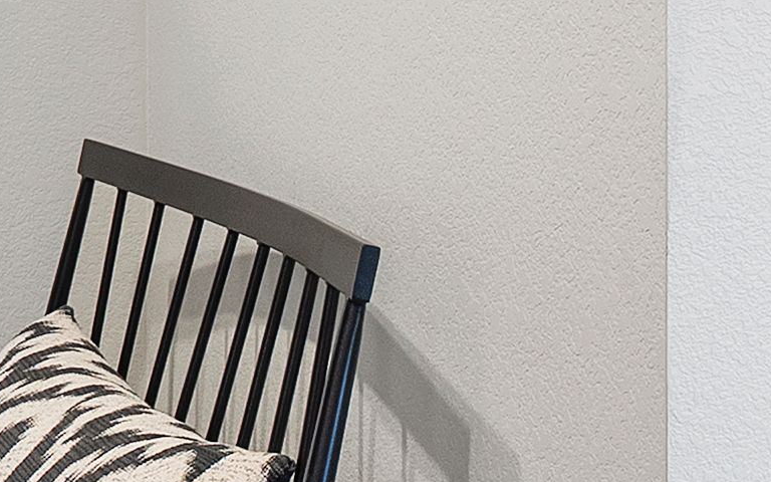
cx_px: -343
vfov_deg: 12.1
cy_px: -14
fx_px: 2248
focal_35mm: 107
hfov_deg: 17.7
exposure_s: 1/2.5
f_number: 9
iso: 640
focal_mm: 19
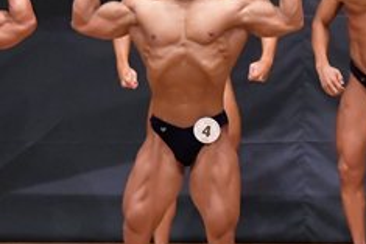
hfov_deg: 3.4
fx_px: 6134
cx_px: 317
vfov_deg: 2.3
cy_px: 95
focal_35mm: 603
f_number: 5.6
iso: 6400
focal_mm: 122
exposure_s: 1/400
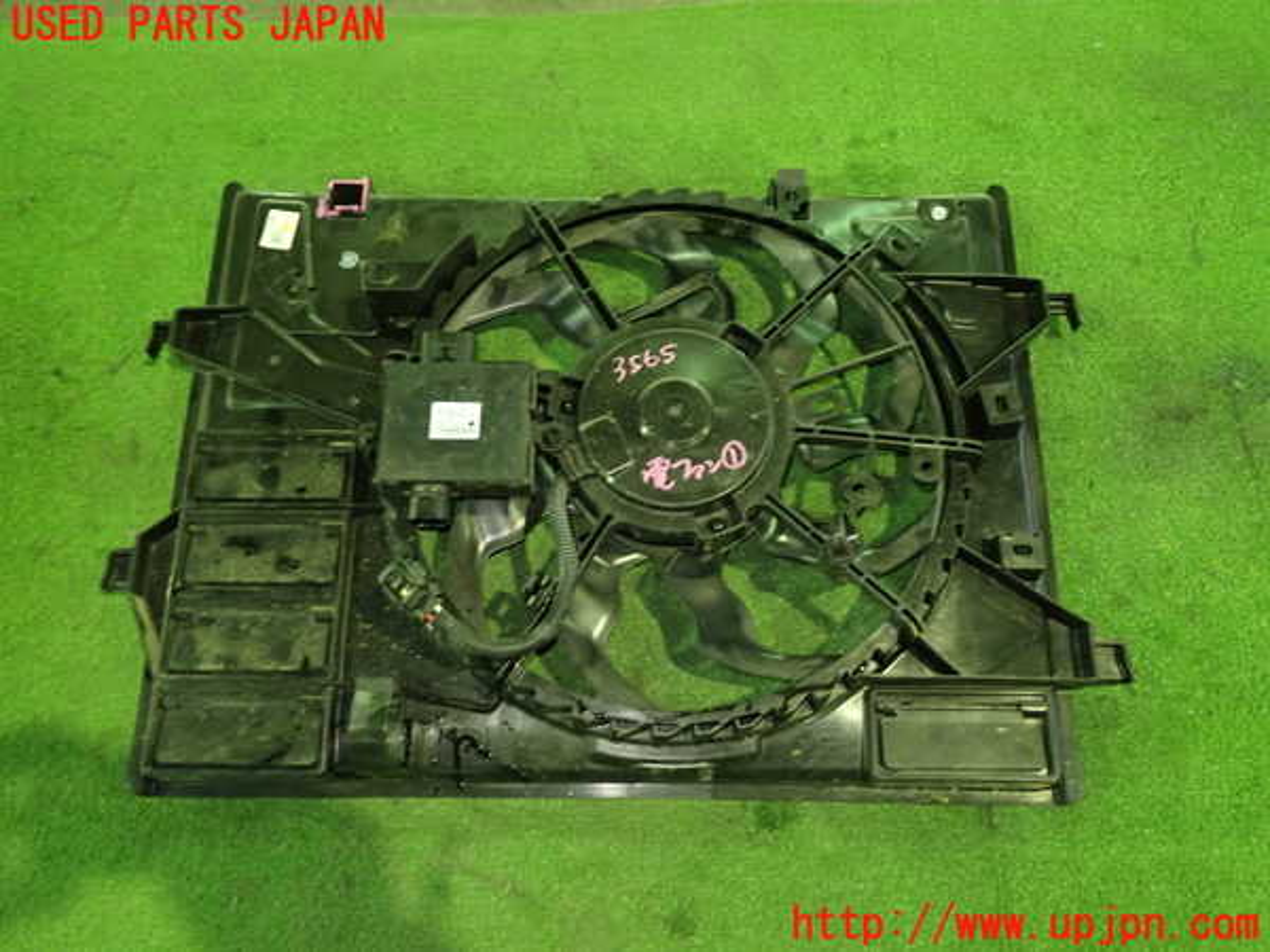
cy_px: 476
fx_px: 1101
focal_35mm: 30
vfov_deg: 46.8
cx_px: 635
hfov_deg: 60.0
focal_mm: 5.4
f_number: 2.3
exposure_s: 1/15
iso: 800
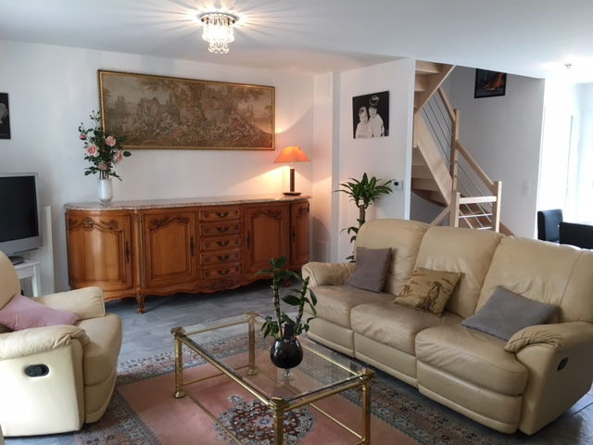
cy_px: 222
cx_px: 296
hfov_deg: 61.7
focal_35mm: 29
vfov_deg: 48.2
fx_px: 497
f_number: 2.2
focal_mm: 4.15
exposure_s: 1/33
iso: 50
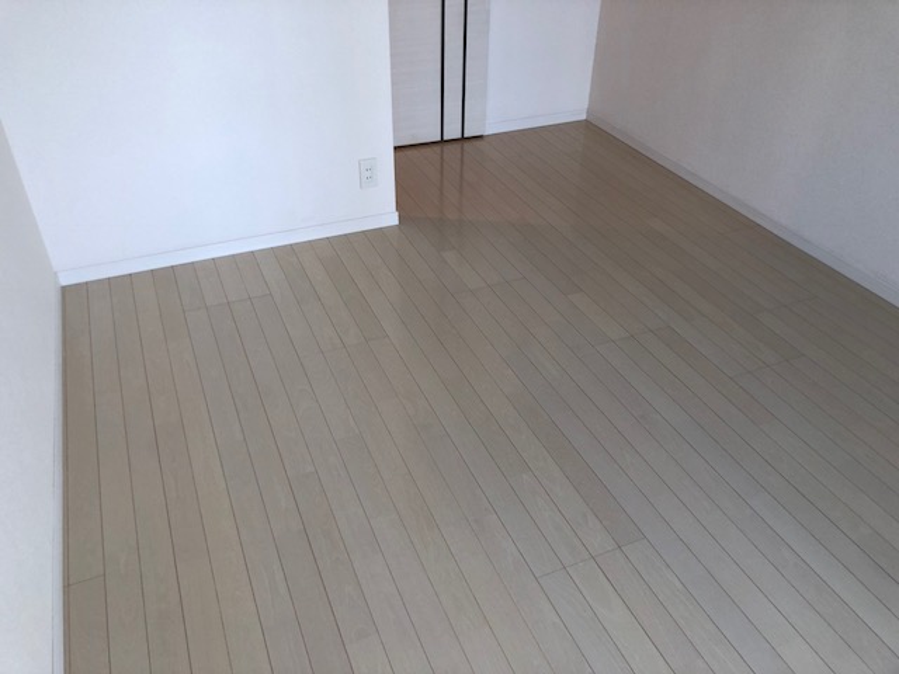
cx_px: 450
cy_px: 337
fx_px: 727
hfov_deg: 63.4
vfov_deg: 49.7
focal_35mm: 28
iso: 25
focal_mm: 3.99
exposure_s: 1/50
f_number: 1.8
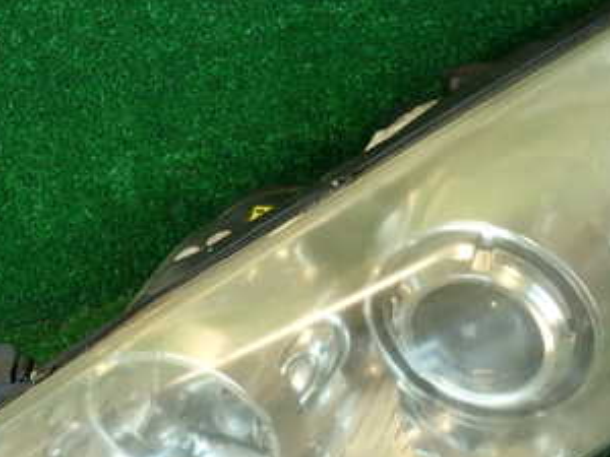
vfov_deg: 28.8
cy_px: 321
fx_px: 881
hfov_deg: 38.2
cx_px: 321
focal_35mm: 50
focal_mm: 4.5
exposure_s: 1/60
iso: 125
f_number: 2
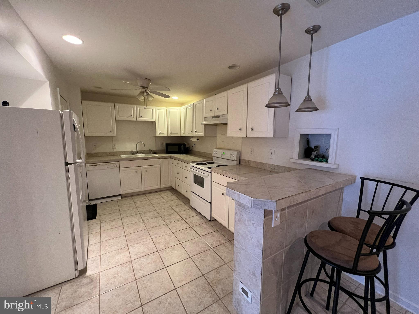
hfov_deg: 106.2
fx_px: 157
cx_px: 210
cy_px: 157
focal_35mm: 13
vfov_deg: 89.9
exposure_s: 1/60
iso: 320
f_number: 1.8
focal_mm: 1.57
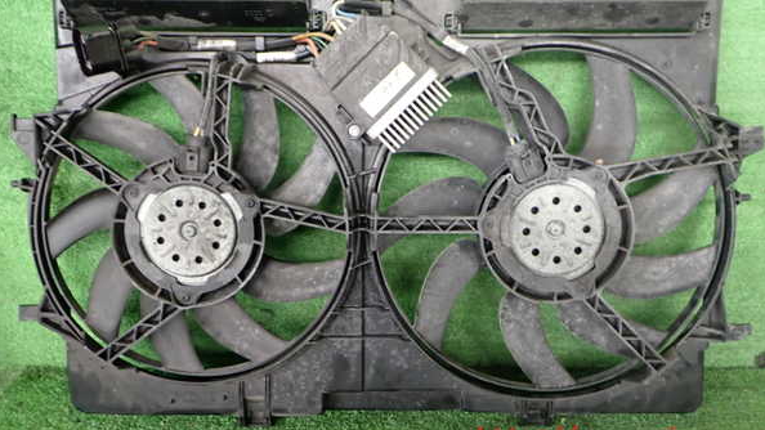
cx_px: 382
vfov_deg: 35.5
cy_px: 166
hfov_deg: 59.5
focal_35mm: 33
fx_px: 669
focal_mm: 5.4
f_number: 2.3
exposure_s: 1/30
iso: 250
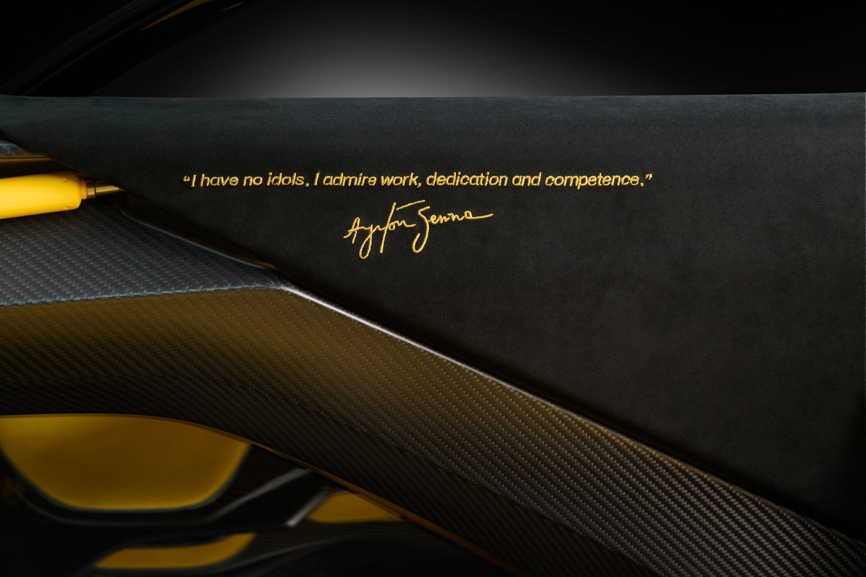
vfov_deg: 11.4
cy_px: 288
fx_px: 2886
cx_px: 433
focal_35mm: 120
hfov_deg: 17.1
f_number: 13
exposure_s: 1.6
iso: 160
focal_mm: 120
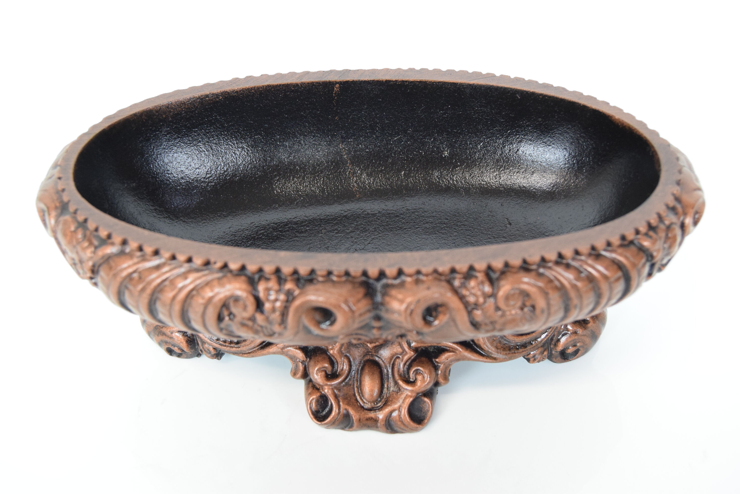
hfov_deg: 46.4
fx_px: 864
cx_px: 370
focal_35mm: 42
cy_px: 247
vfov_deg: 31.9
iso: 1600
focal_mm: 28
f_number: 5
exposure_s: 1/100
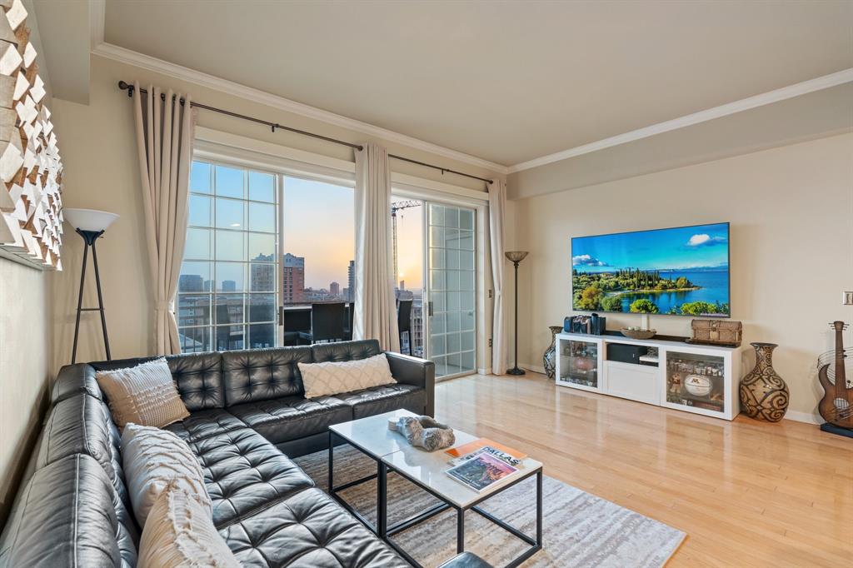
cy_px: 284
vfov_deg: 73.7
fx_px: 379
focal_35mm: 16
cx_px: 426
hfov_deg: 96.8
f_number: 8
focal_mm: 16
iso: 320
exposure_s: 1
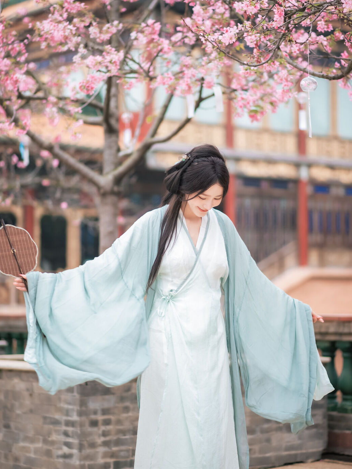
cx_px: 174
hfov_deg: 15.9
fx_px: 1260
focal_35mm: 93
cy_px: 204
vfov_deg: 21.1
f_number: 1.8
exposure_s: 1/320
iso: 200
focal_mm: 85
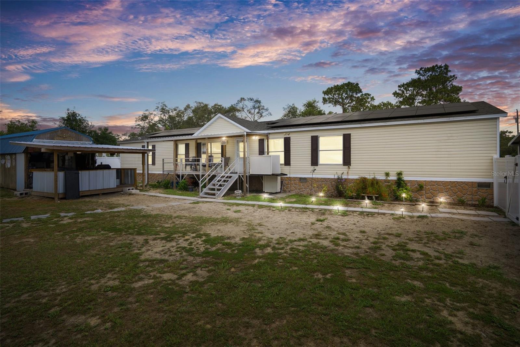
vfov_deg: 67.4
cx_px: 260
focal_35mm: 18
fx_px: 260
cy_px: 174
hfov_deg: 90.0
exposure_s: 1/100
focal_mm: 18
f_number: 8
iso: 320
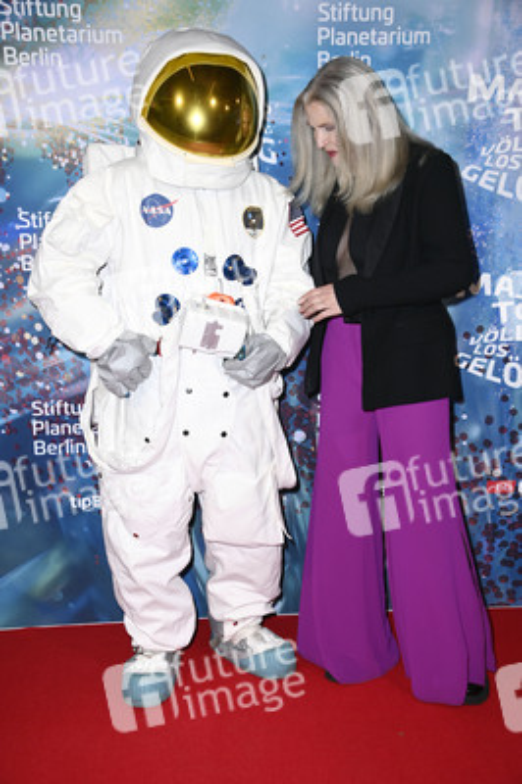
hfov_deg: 29.8
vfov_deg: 43.6
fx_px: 980
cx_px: 261
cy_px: 392
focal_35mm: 45
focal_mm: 45
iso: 640
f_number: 5.6
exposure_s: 1/160
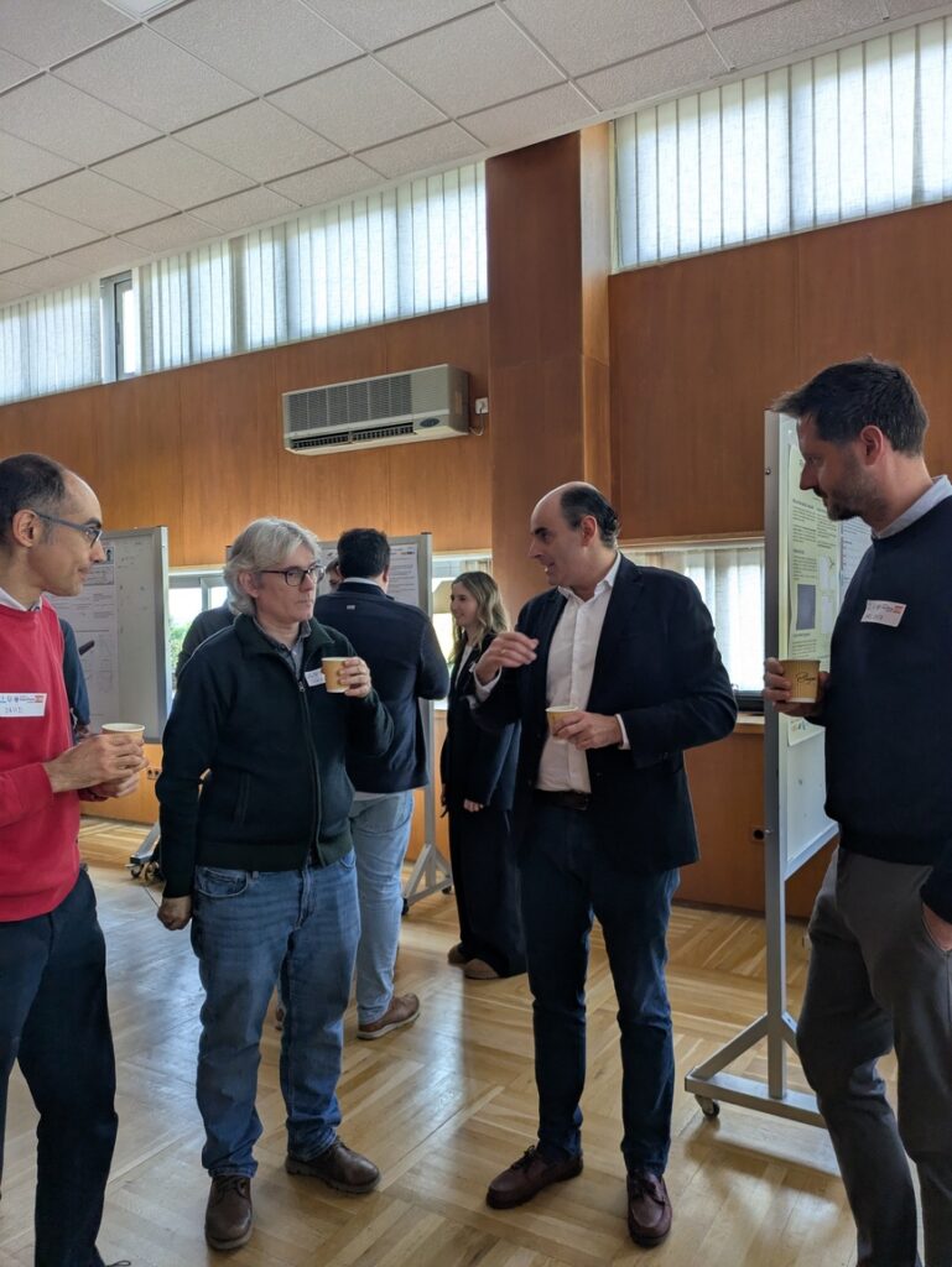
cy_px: 634
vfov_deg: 69.4
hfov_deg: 54.9
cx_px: 476
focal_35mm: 25
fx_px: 916
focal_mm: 5.43
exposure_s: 1/100
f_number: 1.89
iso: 75
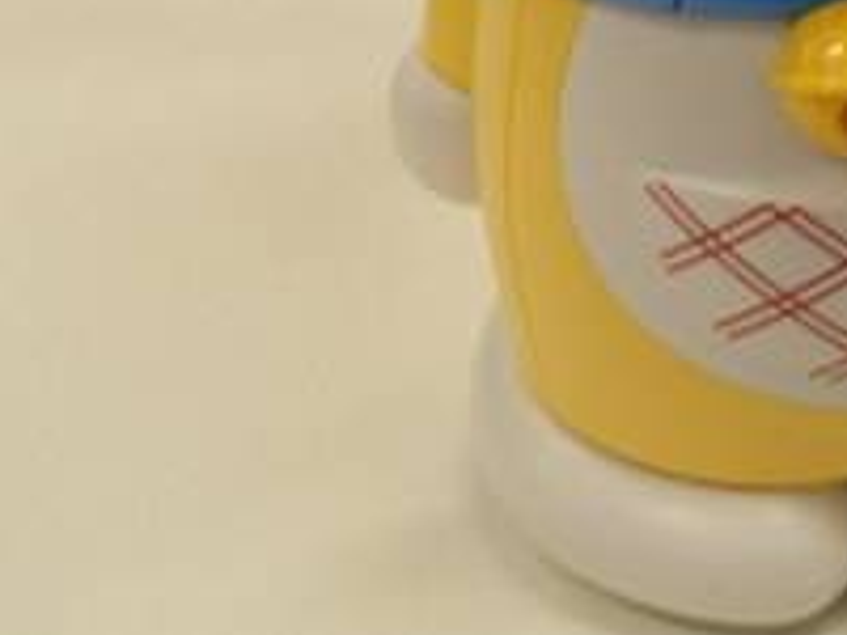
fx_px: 2349
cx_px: 860
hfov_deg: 19.8
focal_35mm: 96
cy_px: -313
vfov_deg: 14.4
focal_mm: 5.8
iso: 160
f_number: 3.5
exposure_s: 1/25
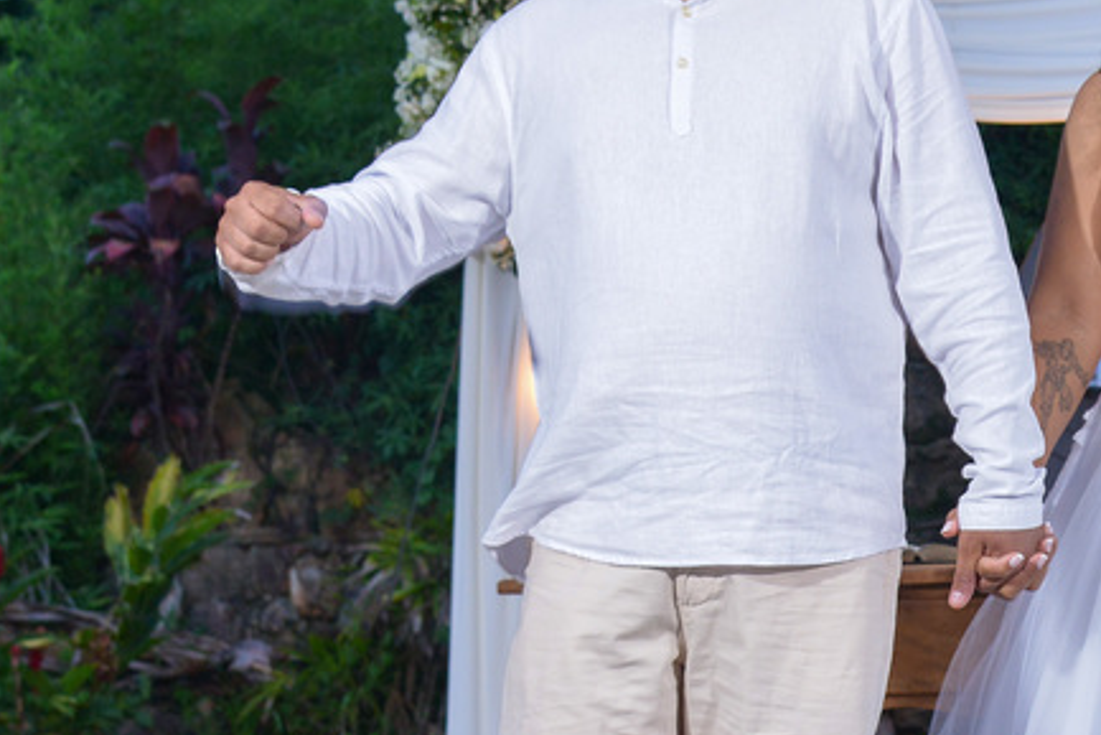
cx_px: 964
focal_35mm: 97
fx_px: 2967
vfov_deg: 14.1
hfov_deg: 20.6
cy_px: 448
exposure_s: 1/60
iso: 800
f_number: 5
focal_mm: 35
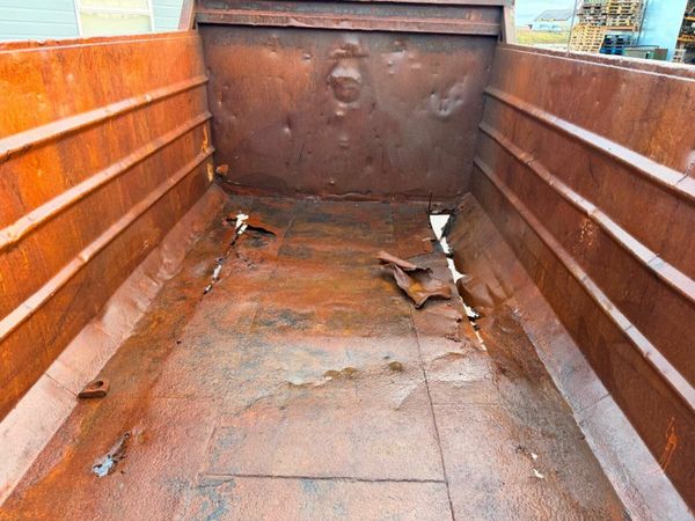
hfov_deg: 71.6
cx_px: 348
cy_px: 260
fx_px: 482
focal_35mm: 24
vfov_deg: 56.8
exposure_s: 1/121
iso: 200
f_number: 1.78
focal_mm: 6.76
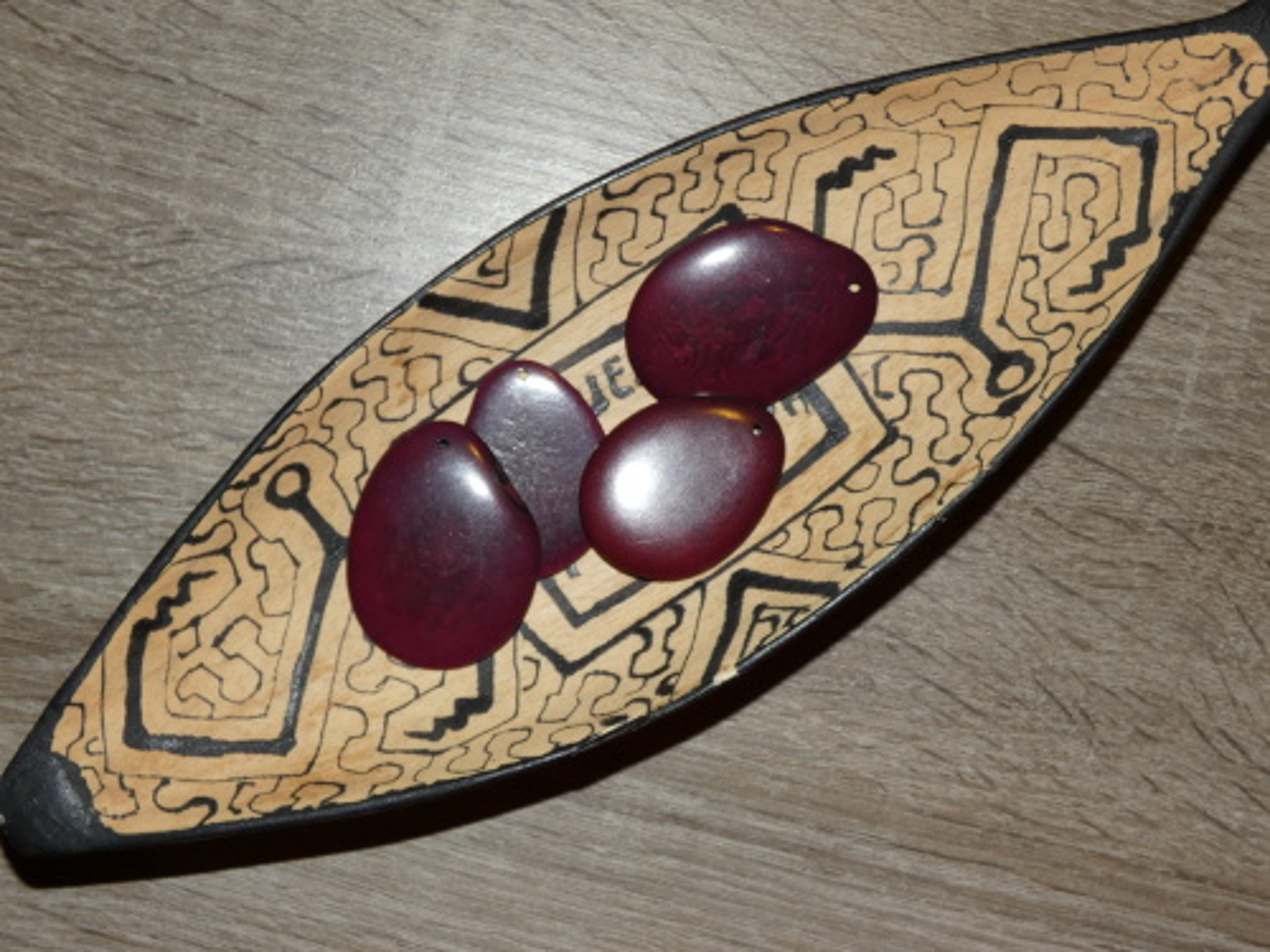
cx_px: 635
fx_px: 1834
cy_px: 476
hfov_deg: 38.2
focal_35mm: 50
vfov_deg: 29.1
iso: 80
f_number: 3.9
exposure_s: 1/60
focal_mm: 9
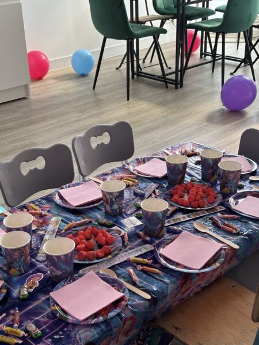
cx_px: 130
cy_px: 172
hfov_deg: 28.0
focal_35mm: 52
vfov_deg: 36.8
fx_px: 519
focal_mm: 5.96
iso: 160
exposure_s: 1/47
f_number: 1.6
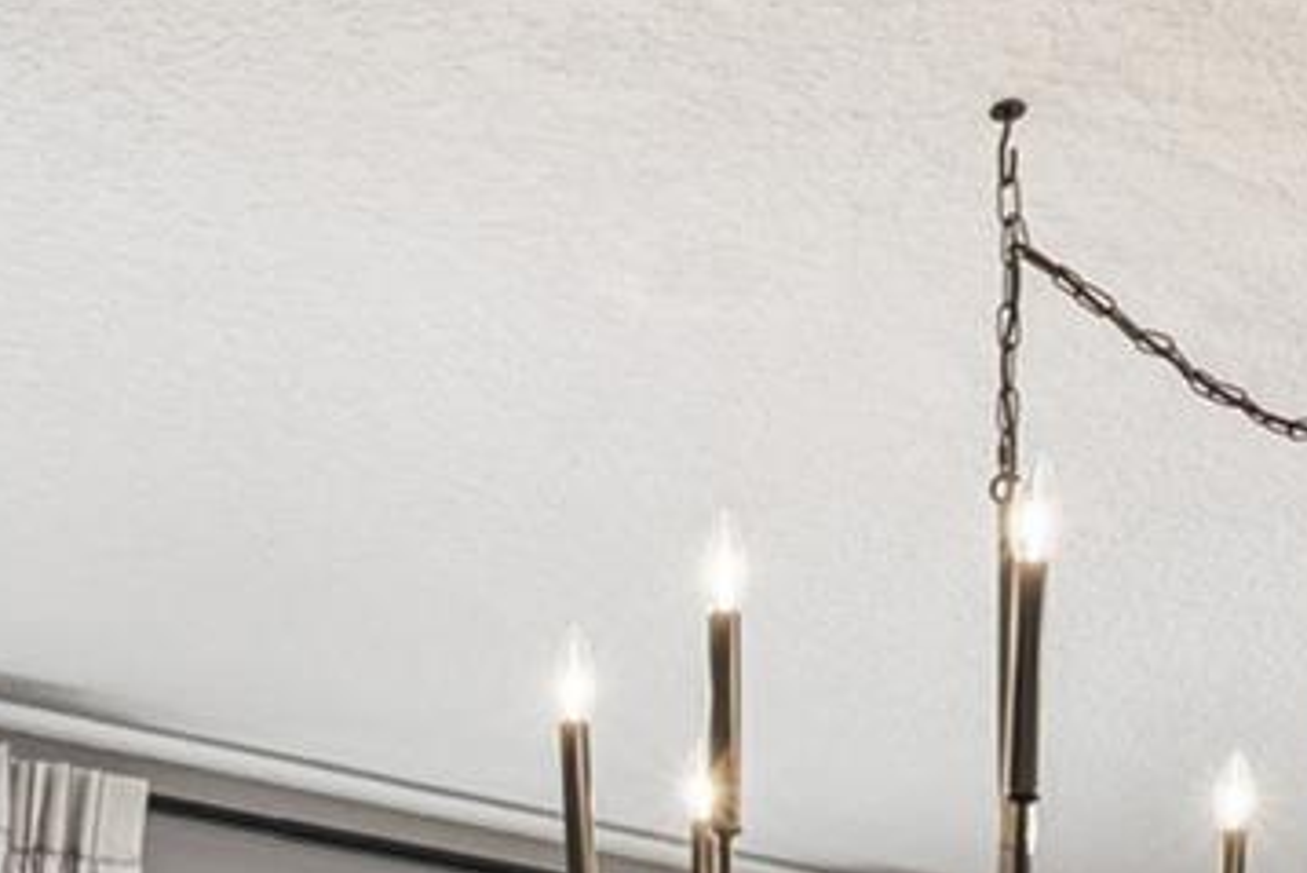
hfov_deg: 30.0
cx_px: 537
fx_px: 2433
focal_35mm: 67
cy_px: 1516
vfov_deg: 17.1
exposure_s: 1/20
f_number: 7.1
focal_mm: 10
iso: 100
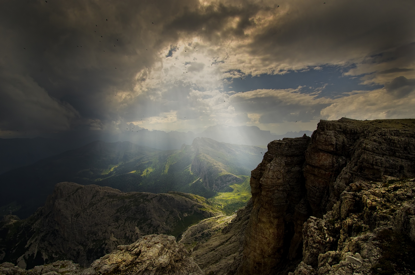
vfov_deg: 77.1
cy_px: 138
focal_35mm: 15
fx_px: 173
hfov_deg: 100.5
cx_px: 208
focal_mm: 10
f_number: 14
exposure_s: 1/320
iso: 160
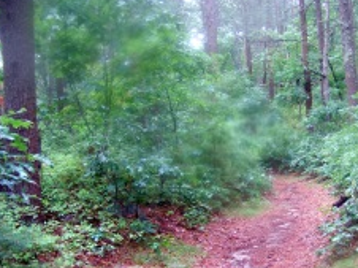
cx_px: 282
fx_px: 620
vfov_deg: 24.1
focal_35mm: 60
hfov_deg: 31.5
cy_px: 200
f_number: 2.8
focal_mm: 5.85
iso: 200
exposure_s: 1/30
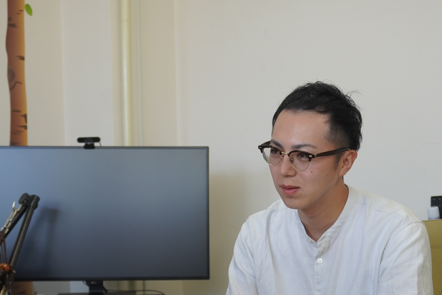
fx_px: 882
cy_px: 240
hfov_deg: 28.1
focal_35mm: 72
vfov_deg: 18.8
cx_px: 235
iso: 640
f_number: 4.5
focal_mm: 29
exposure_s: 1/160
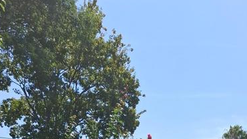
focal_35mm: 54
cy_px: 250
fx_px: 354
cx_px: 160
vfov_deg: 17.8
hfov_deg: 38.2
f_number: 1.8
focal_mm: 5.54
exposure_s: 1/2101
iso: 50
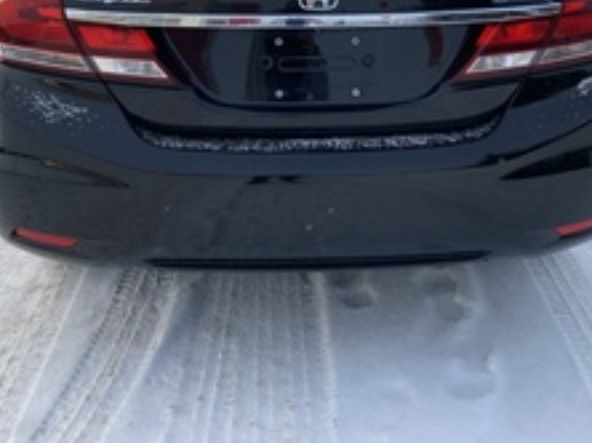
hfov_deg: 36.2
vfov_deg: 26.7
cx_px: 309
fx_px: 905
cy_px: 57
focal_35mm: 53
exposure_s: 1/313
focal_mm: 3.99
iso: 20
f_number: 1.8
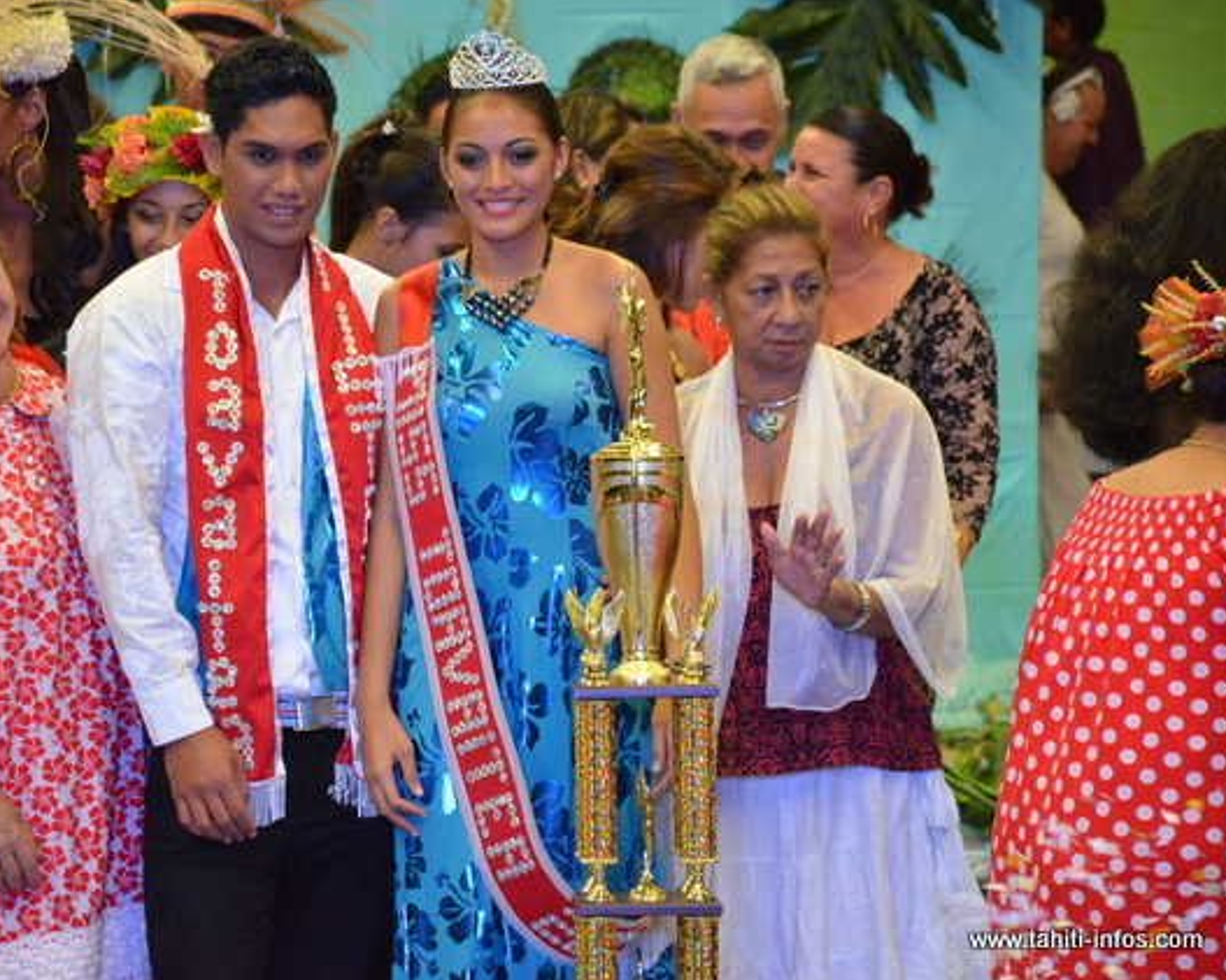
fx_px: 7180
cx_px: 498
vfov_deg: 7.8
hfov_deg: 9.8
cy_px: 491
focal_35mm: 198
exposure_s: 1/160
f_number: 7.1
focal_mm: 116
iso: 5000
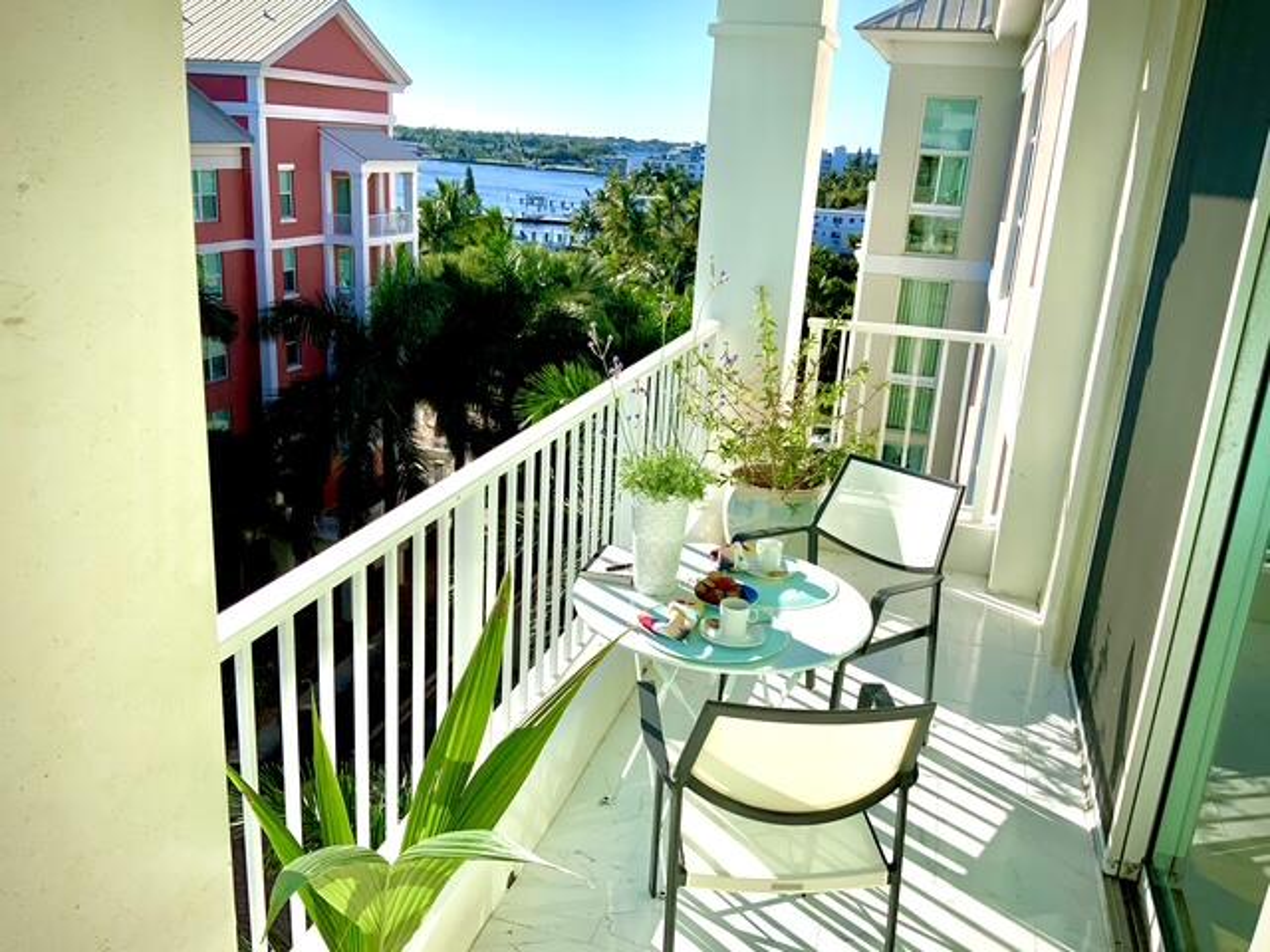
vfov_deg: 48.2
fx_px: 1064
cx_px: 635
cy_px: 476
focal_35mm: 29
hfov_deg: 61.7
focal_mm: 3
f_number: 1.8
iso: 16
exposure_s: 1/2538
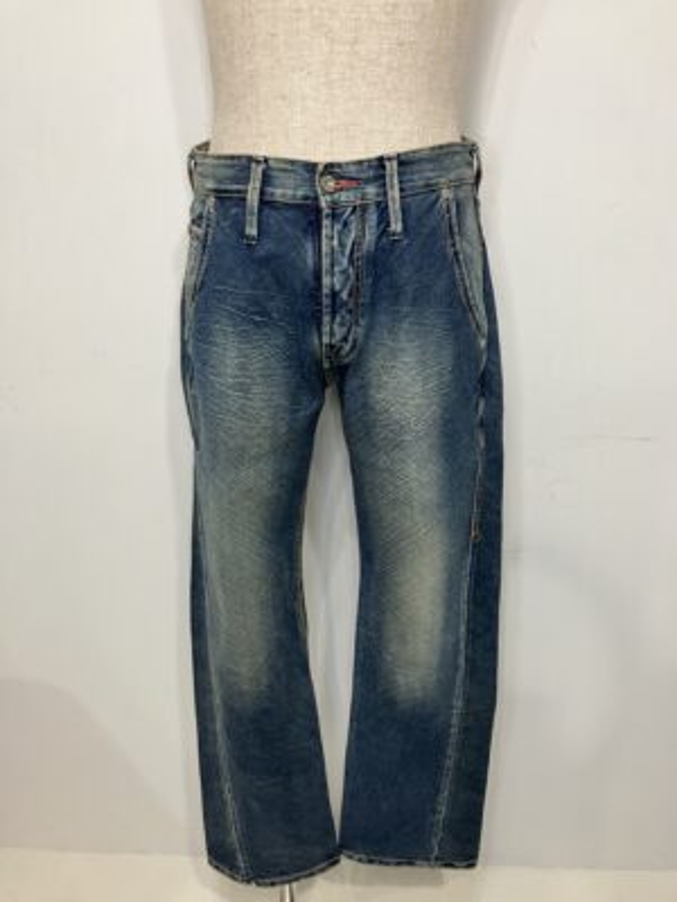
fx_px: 730
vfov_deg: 63.4
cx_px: 338
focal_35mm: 28
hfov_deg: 49.7
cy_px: 451
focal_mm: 3.99
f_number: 1.8
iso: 125
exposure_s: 1/50
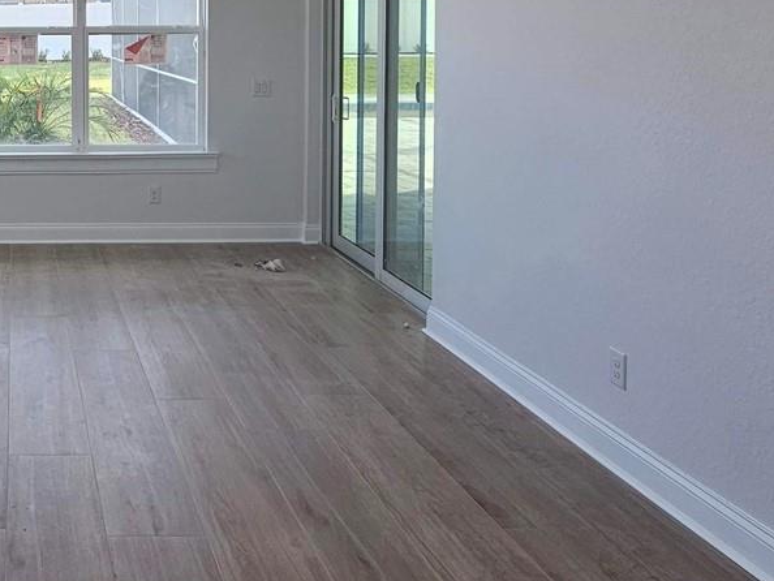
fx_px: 783
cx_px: 16
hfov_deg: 45.2
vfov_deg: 38.1
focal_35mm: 35
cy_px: 61
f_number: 2.2
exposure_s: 1/120
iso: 50
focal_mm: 2.2
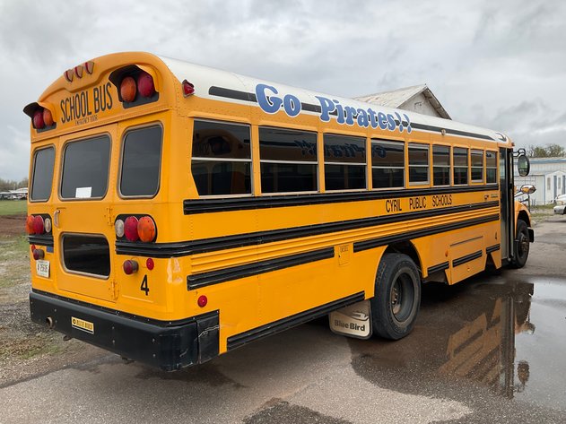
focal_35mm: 29
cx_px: 283
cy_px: 212
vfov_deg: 48.2
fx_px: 474
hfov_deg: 61.7
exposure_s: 1/1412
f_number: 1.8
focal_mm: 3
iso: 16
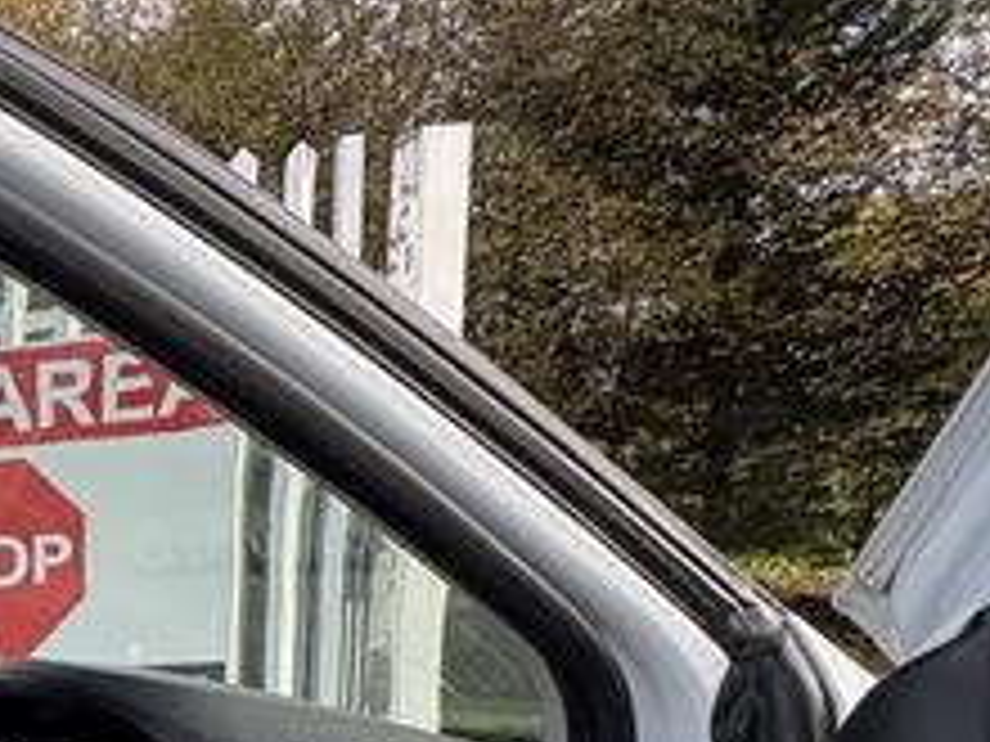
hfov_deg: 26.1
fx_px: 1630
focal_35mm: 57
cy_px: 985
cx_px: -441
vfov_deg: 22.7
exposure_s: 1/284
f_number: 2.2
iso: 50
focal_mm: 2.22
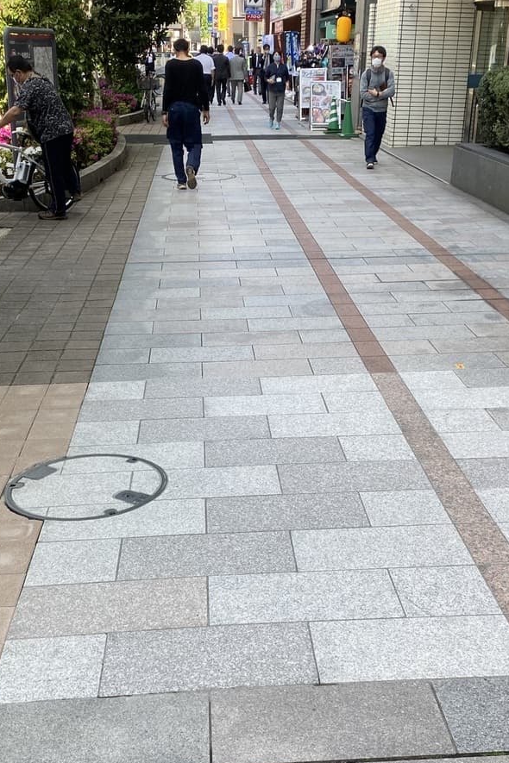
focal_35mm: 44
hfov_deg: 30.5
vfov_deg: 44.2
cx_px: 249
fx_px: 933
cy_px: 462
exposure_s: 1/311
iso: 32
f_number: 1.8
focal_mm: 4.25
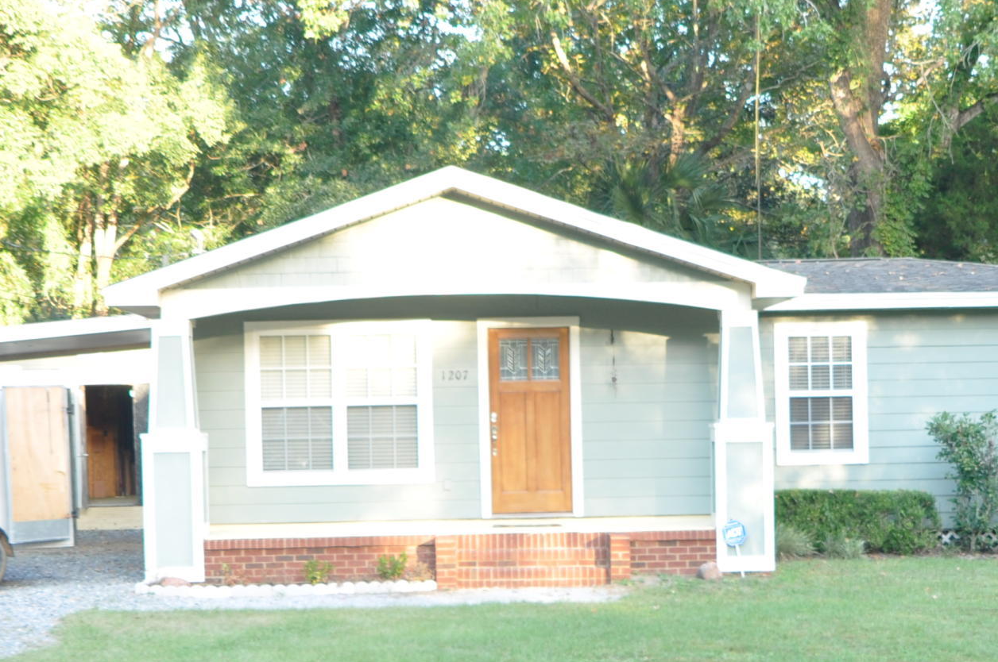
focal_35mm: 86
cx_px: 626
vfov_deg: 15.7
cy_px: 560
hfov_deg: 23.6
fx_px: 2381
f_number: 4.5
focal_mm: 24
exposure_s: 1/20
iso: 200
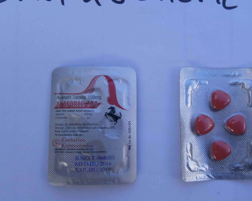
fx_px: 283
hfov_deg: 47.3
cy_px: 101
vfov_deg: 39.2
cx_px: 164
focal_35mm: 38
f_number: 8
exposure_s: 1/80
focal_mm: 4.7
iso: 80
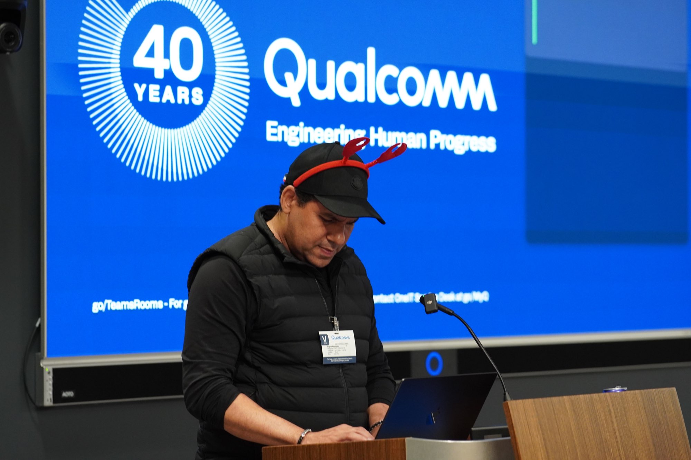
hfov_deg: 18.2
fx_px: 2159
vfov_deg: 12.2
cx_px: 346
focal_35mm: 112
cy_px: 230
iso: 1600
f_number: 2.5
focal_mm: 75
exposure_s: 1/160
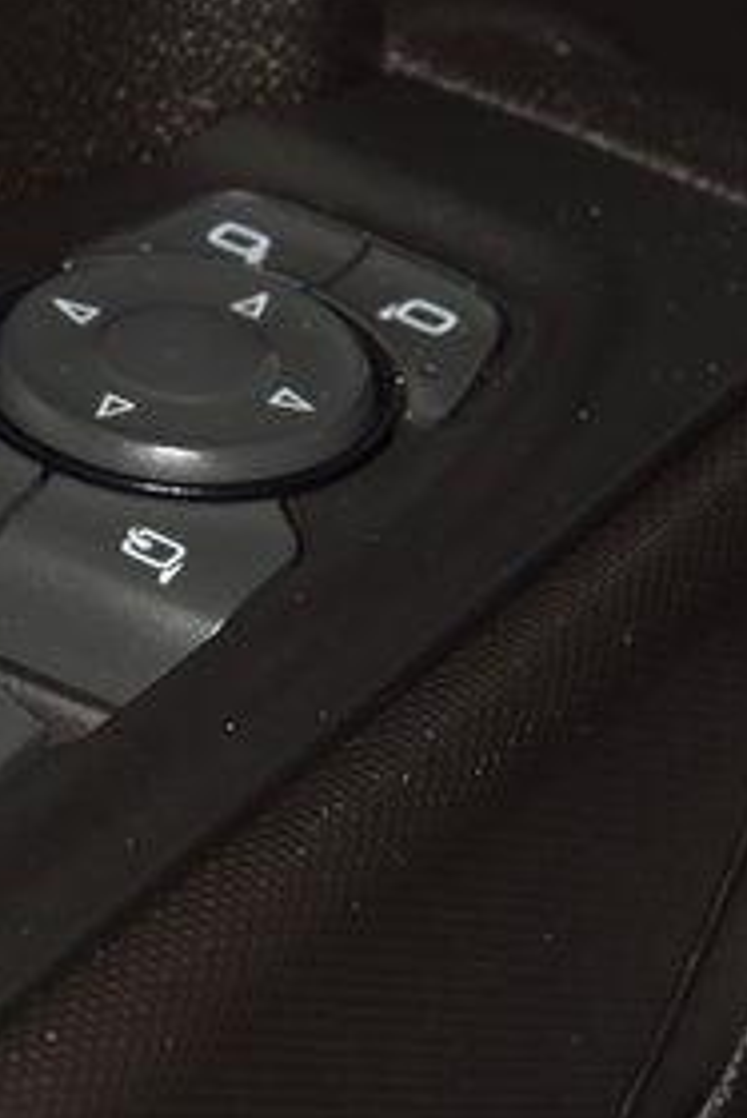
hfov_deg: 5.7
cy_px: 701
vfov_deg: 8.6
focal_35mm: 240
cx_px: -68
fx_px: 7460
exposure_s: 1/125
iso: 100
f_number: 8
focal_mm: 70
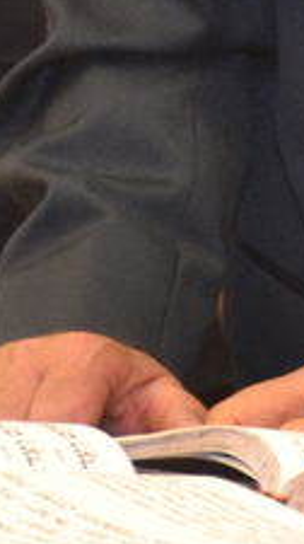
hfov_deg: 2.7
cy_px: -412
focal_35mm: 440
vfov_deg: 4.9
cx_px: 598
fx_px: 6331
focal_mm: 45
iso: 1000
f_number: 4.8
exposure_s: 1/60
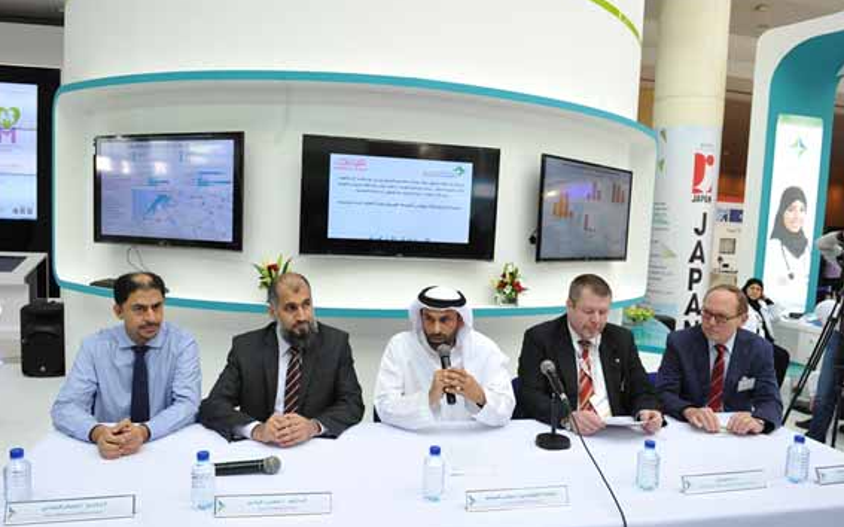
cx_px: 420
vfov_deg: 49.2
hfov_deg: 72.6
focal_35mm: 25
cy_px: 275
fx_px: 575
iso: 3200
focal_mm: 24
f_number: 8
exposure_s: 1/250
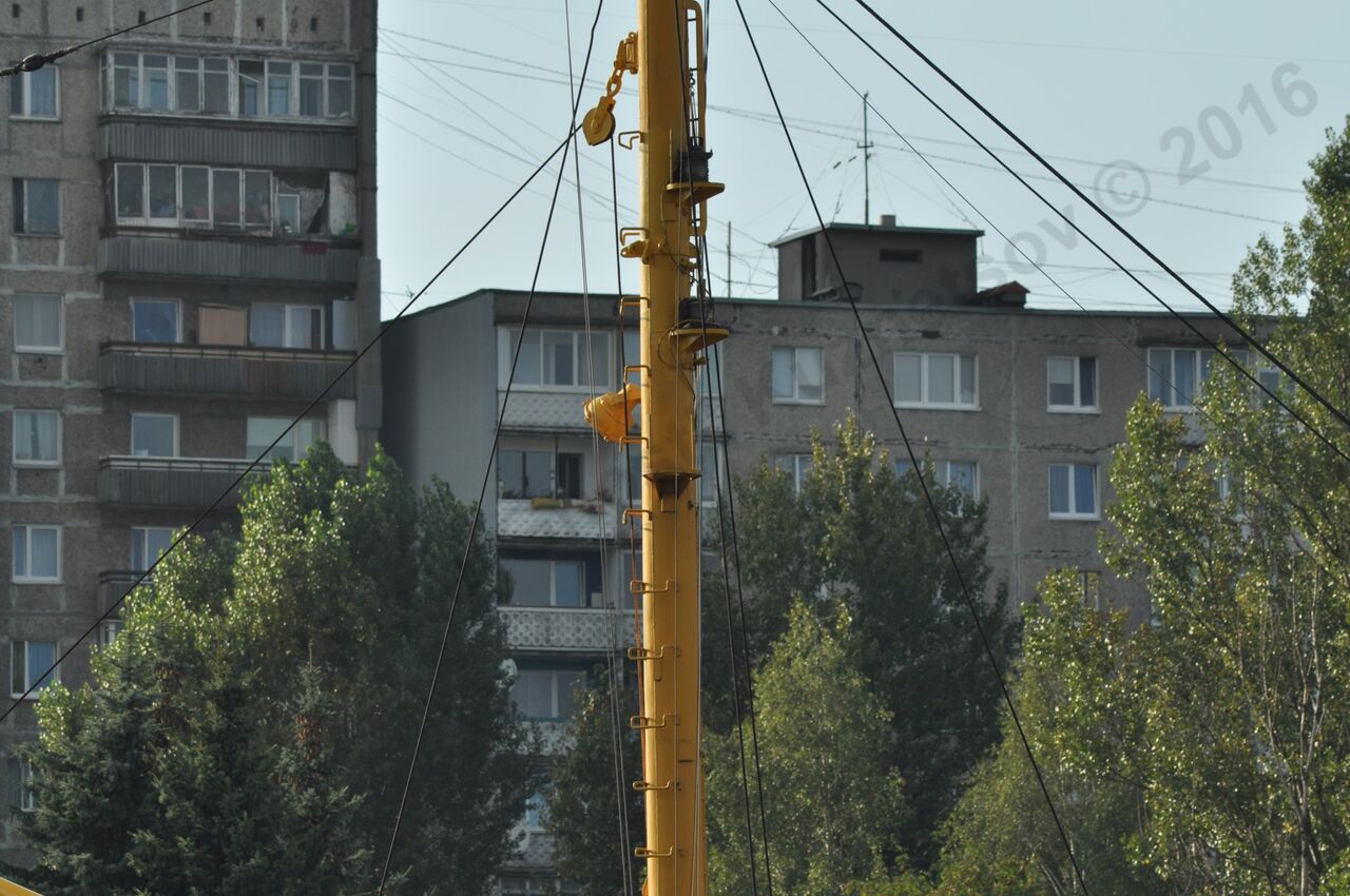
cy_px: 448
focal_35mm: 270
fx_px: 10112
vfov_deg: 5.1
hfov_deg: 7.6
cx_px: 675
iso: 200
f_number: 8
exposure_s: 1/500
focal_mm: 180
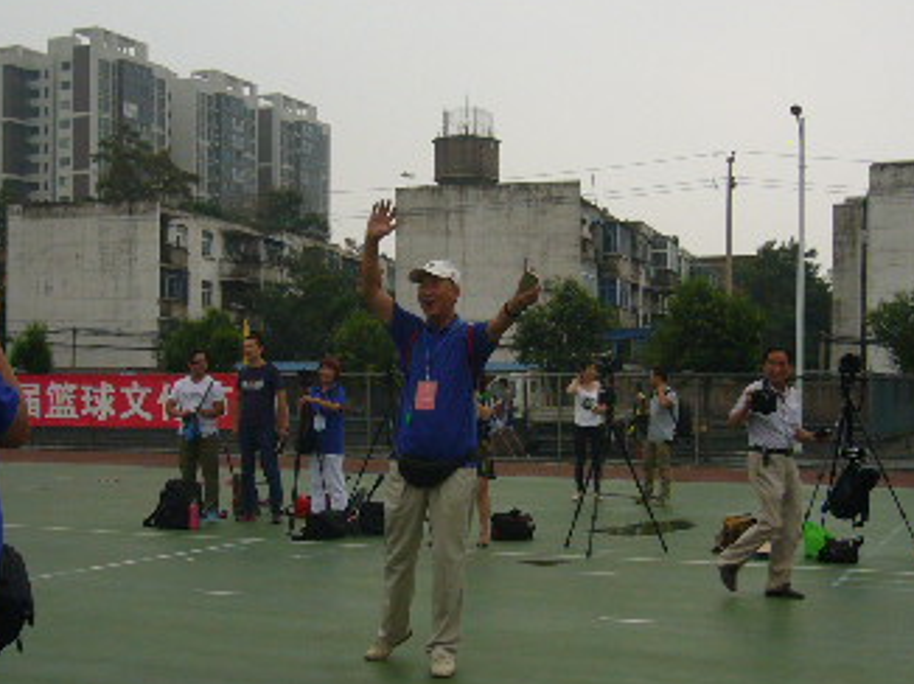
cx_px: 412
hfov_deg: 34.9
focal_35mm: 55
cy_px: 454
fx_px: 1451
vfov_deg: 26.4
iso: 80
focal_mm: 4.6
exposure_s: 1/200
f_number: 5.6
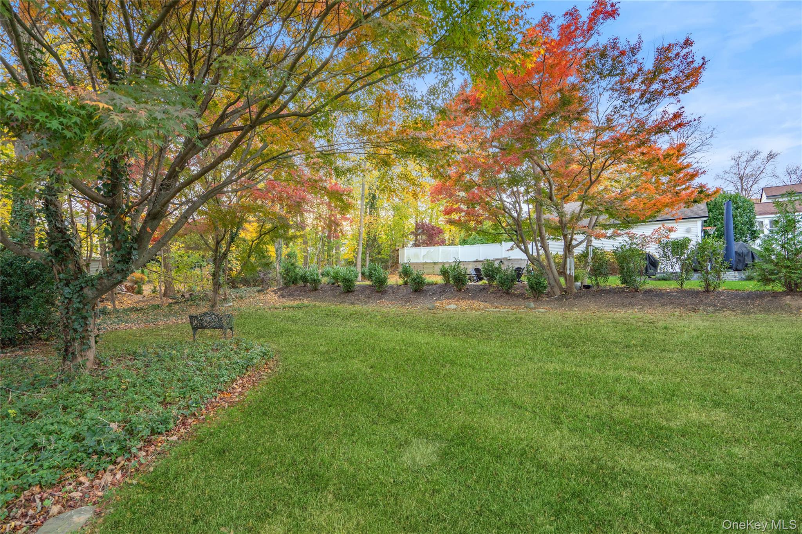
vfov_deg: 73.7
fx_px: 356
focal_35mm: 16
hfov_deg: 96.7
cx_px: 401
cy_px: 267
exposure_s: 1/200
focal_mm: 16
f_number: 5.6
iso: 400
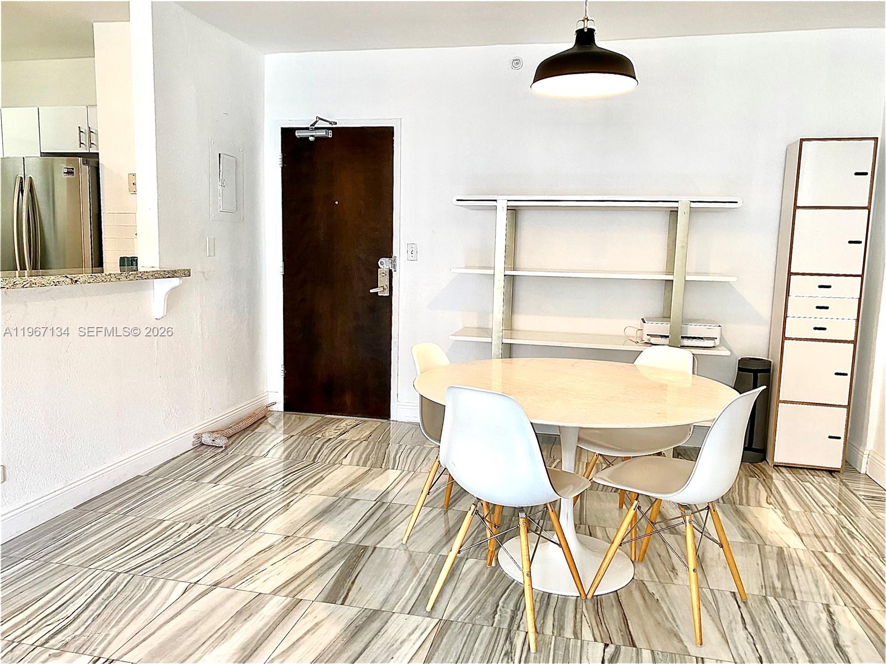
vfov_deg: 53.1
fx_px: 665
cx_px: 443
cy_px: 332
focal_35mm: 26
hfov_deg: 67.3
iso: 80
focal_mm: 4.25
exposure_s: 1/60
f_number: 1.8
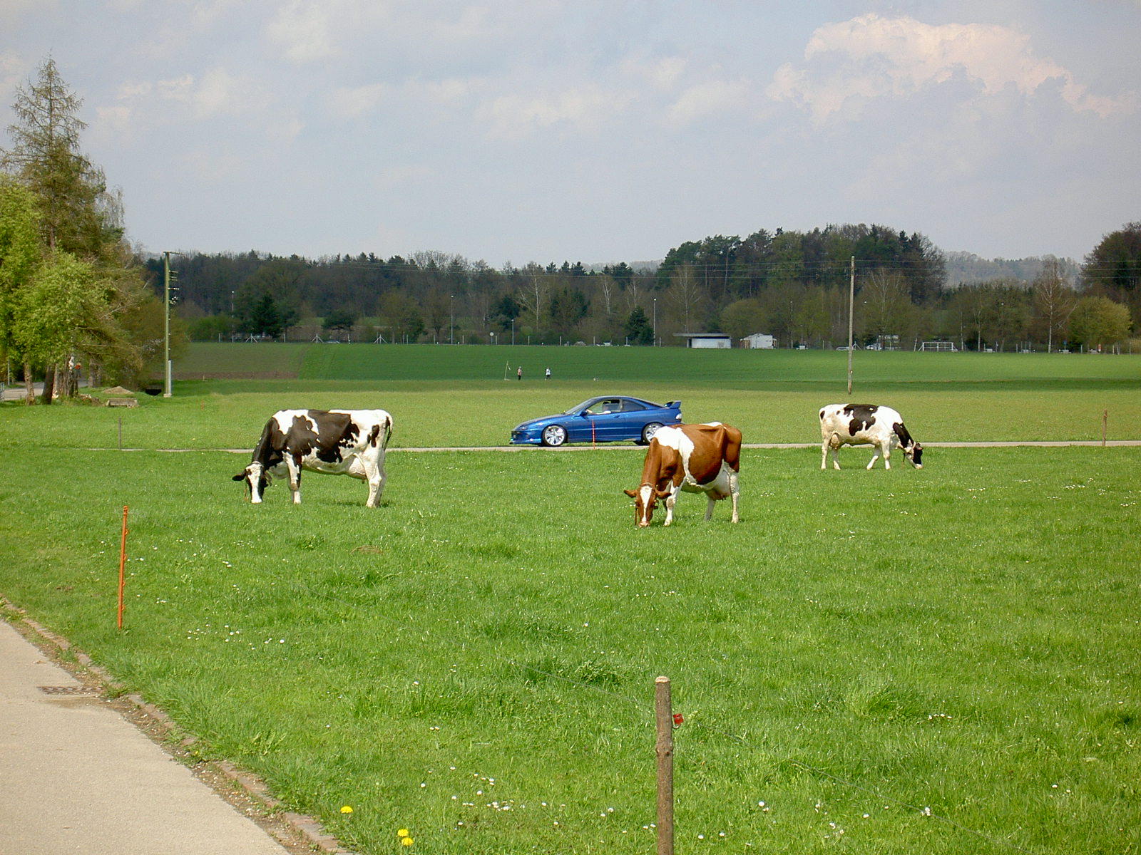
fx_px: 3362
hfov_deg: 19.3
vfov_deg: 14.5
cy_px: 428
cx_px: 570
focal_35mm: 102
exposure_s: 1/320
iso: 50
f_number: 4.9
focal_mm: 16.8
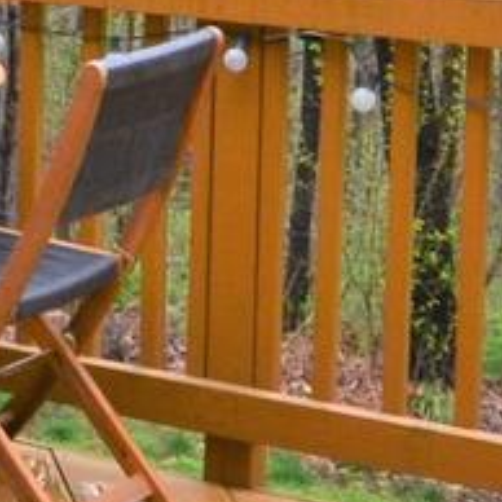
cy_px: -269
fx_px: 2199
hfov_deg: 12.4
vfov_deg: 12.3
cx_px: -238
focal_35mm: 134
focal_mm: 10
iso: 400
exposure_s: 1/125
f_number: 9
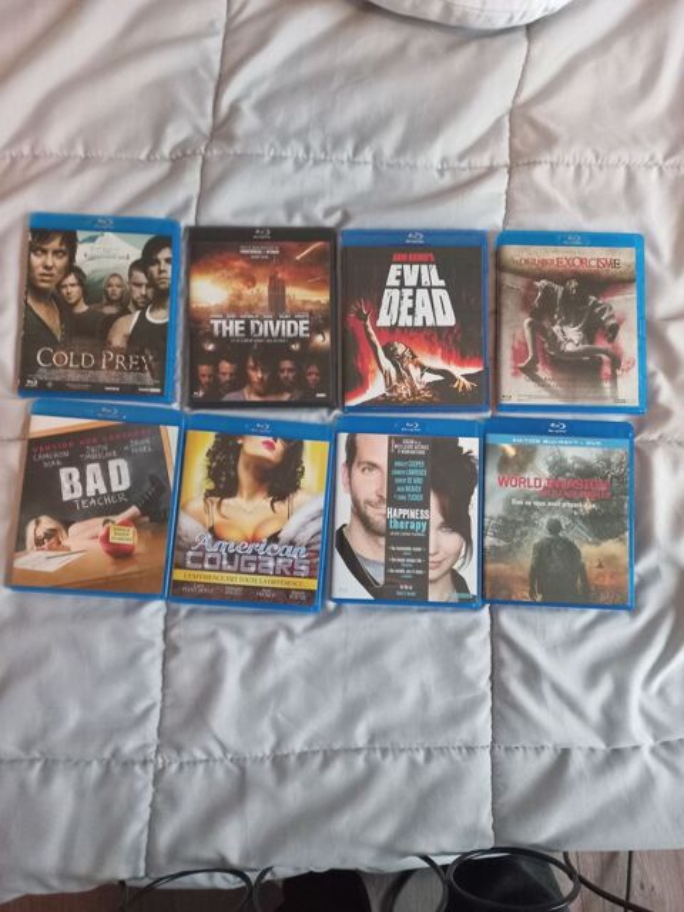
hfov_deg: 54.9
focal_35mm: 25
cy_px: 456
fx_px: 659
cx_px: 342
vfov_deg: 69.4
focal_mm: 4.6
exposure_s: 1/25
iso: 1000
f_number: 1.8
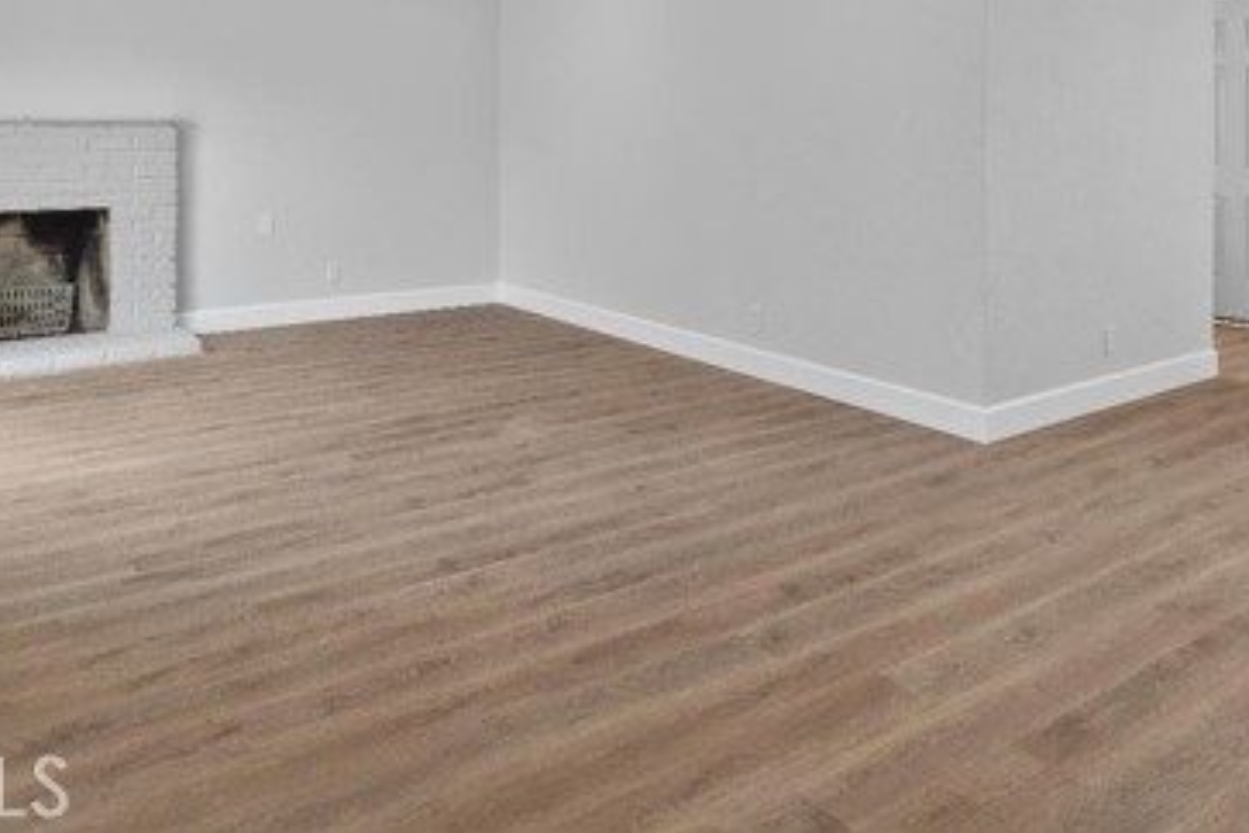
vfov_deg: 40.7
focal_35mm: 30
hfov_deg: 61.7
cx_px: 702
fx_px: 1041
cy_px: 102
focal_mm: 17
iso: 100
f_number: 8
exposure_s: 1
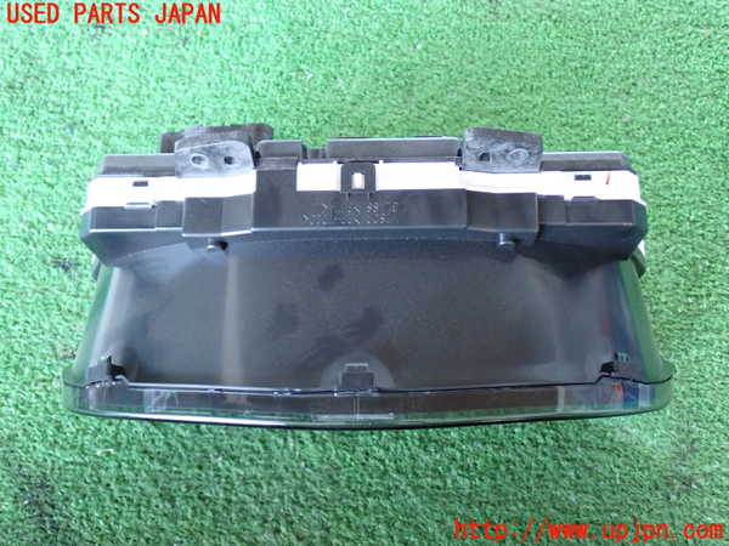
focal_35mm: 41
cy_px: 273
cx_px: 364
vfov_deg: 35.1
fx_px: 863
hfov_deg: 45.8
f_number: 2.8
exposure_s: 1/25
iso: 800
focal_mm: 7.31
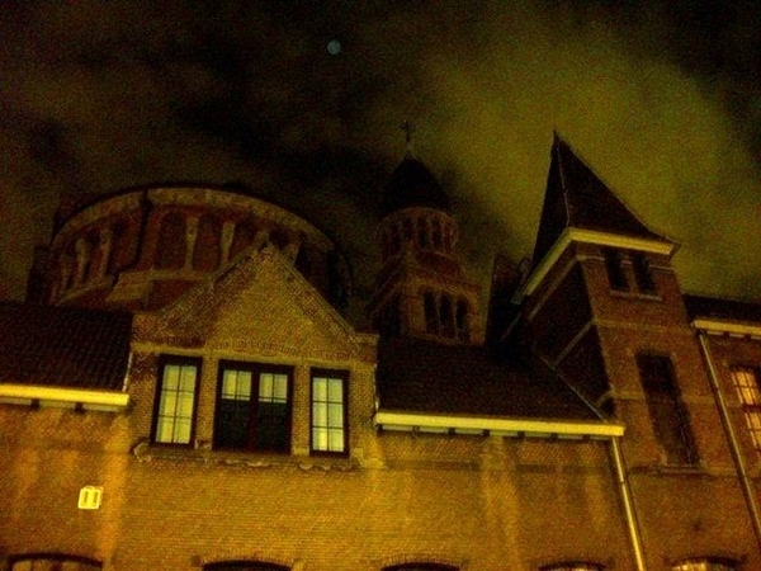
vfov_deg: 44.2
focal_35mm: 32
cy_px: 286
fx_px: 703
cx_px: 380
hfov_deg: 56.8
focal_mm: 5.7
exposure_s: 1/2
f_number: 2.9
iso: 250
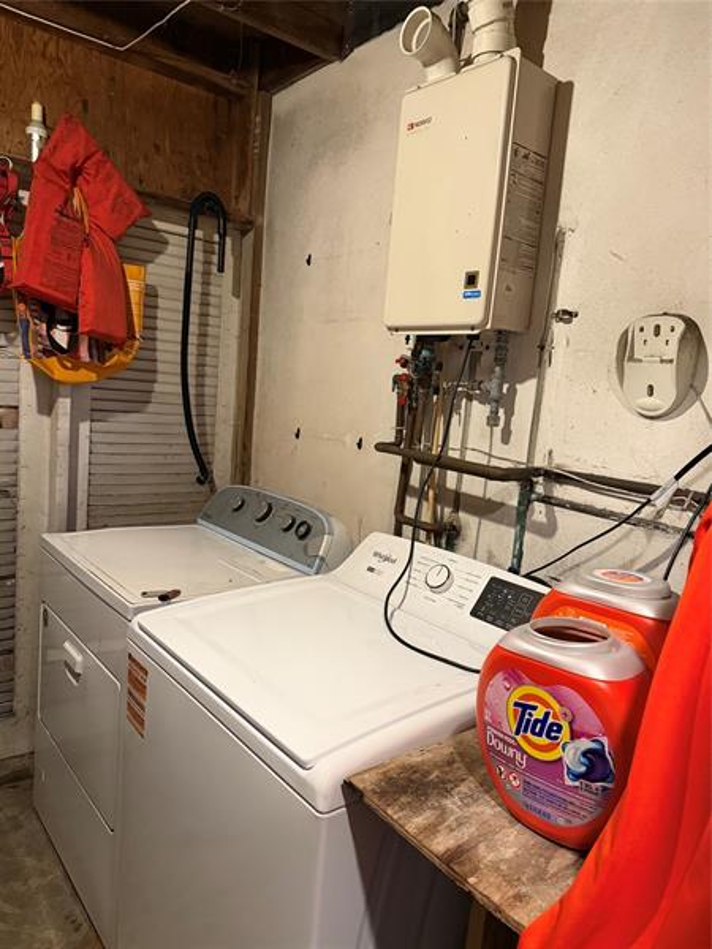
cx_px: 356
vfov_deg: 71.6
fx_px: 658
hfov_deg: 56.8
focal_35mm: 24
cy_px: 474
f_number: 1.78
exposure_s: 1/60
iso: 640
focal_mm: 6.76
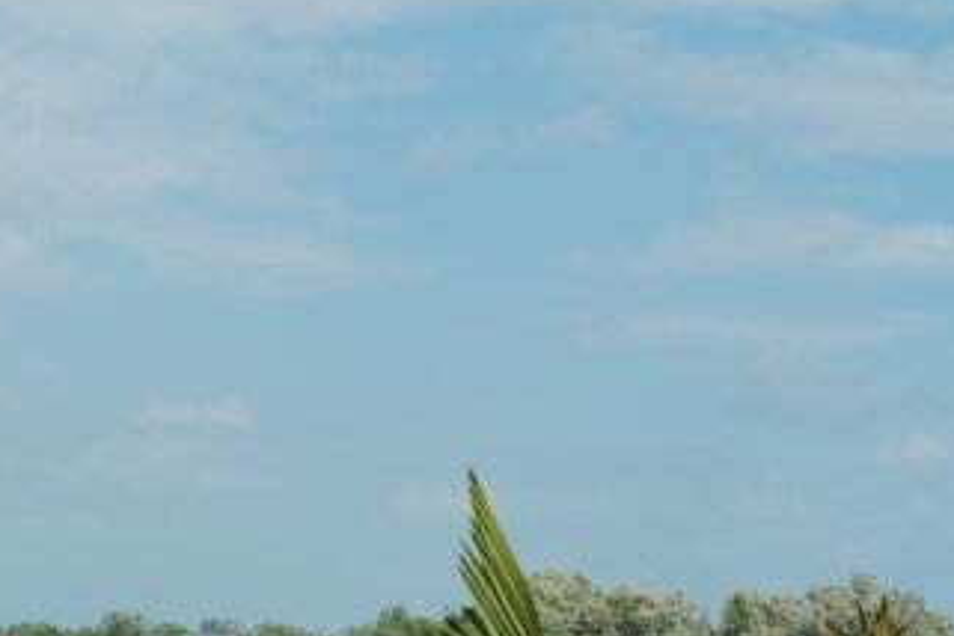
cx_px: 211
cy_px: 719
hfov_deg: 16.0
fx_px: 3365
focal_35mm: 127
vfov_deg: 10.6
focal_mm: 35
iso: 320
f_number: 6.4
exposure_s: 1/1000
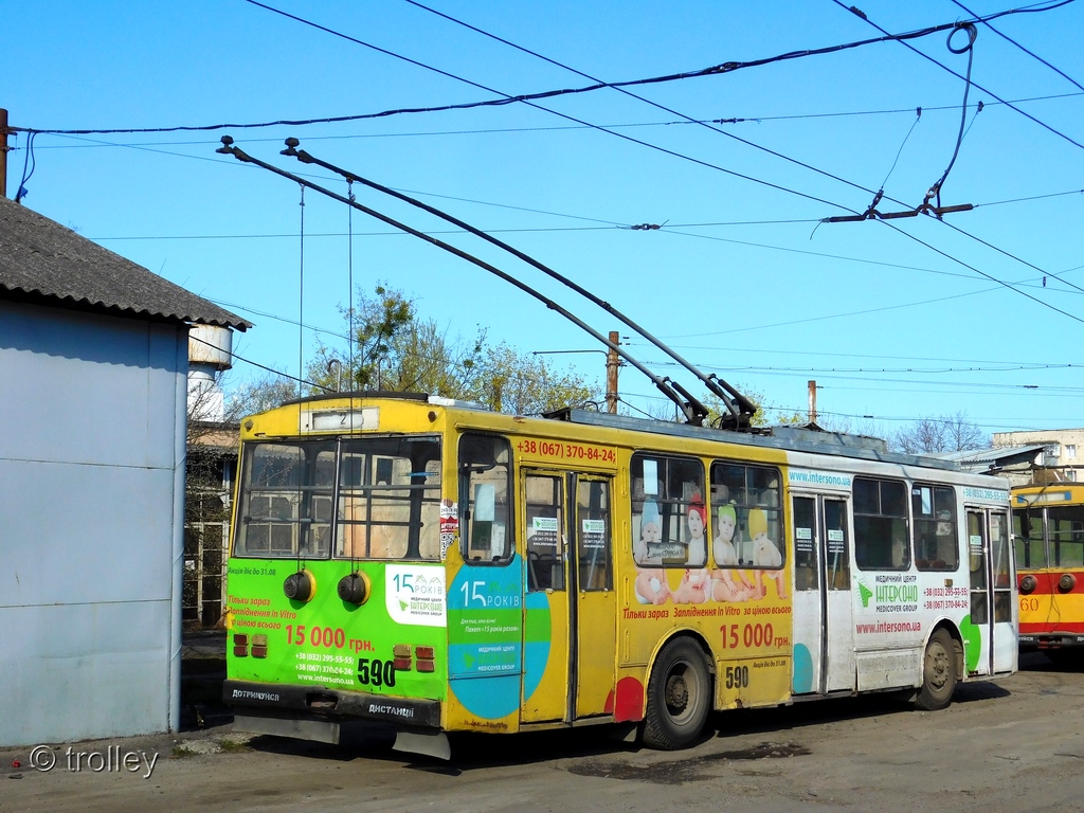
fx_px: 1597
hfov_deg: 37.5
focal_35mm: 51
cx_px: 542
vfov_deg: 28.6
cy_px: 406
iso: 125
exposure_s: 1/400
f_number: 7.6
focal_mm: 9
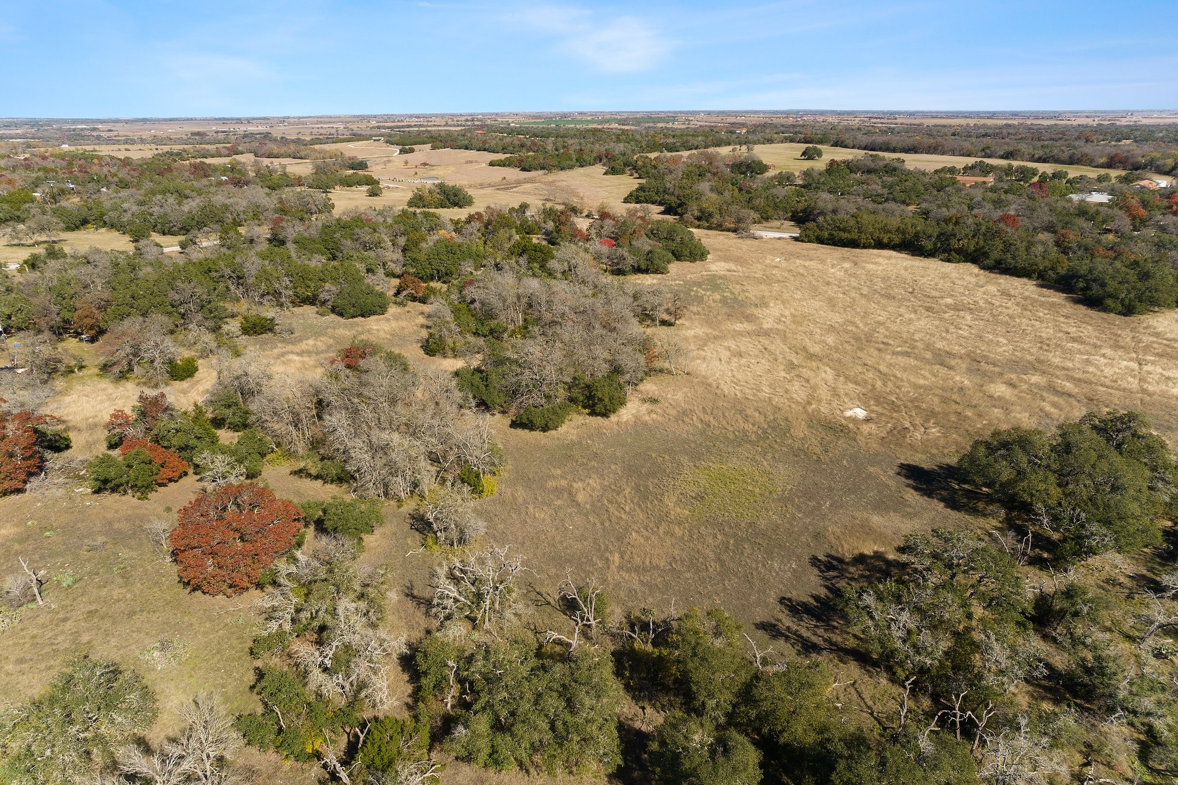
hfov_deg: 78.6
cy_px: 392
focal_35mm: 22
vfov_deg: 57.2
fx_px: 720
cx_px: 589
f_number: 2.8
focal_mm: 8.38
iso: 130
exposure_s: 1/2000
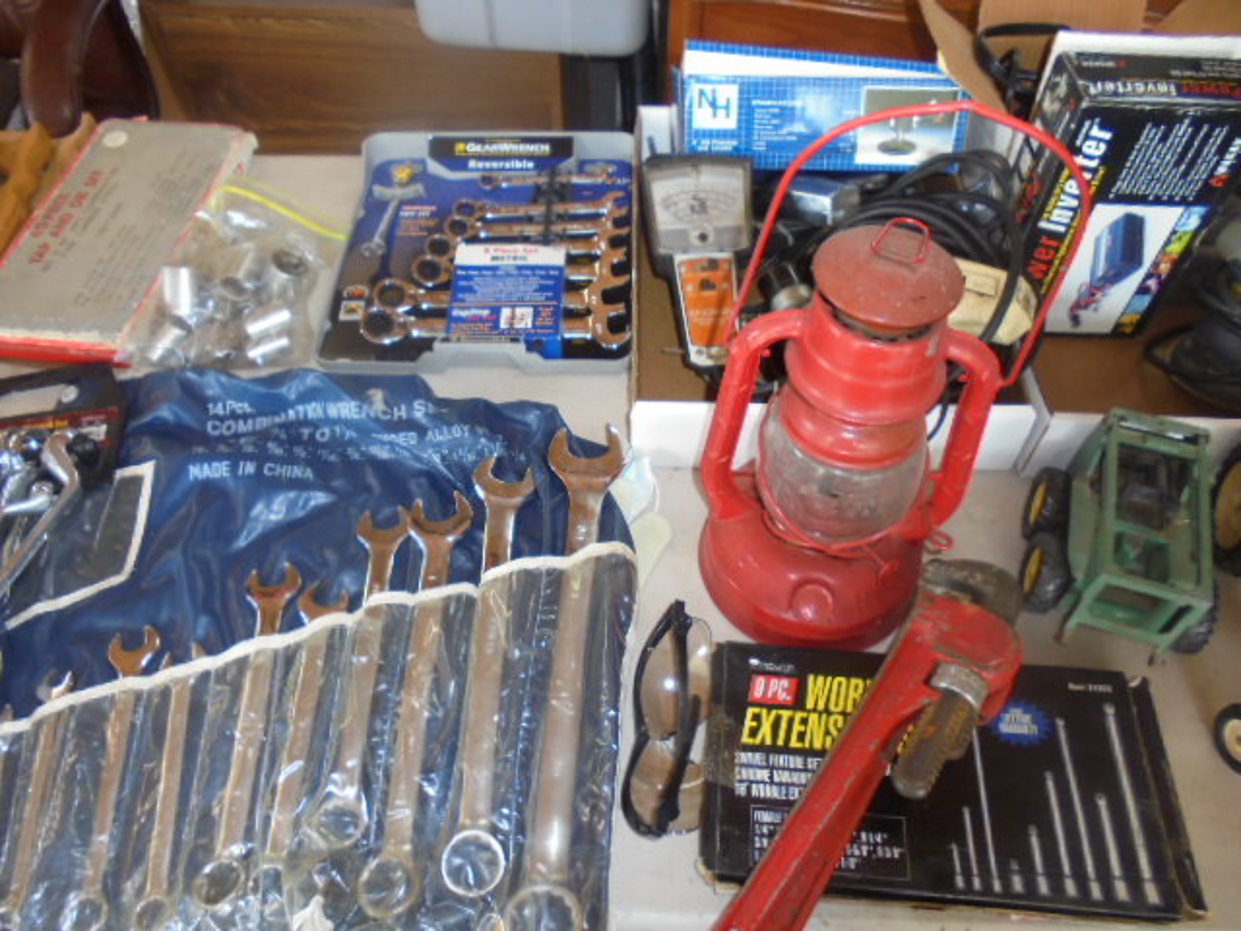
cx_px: 620
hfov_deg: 67.3
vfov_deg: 53.1
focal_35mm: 26
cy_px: 466
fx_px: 932
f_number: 3.5
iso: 250
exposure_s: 1/30
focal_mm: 4.6
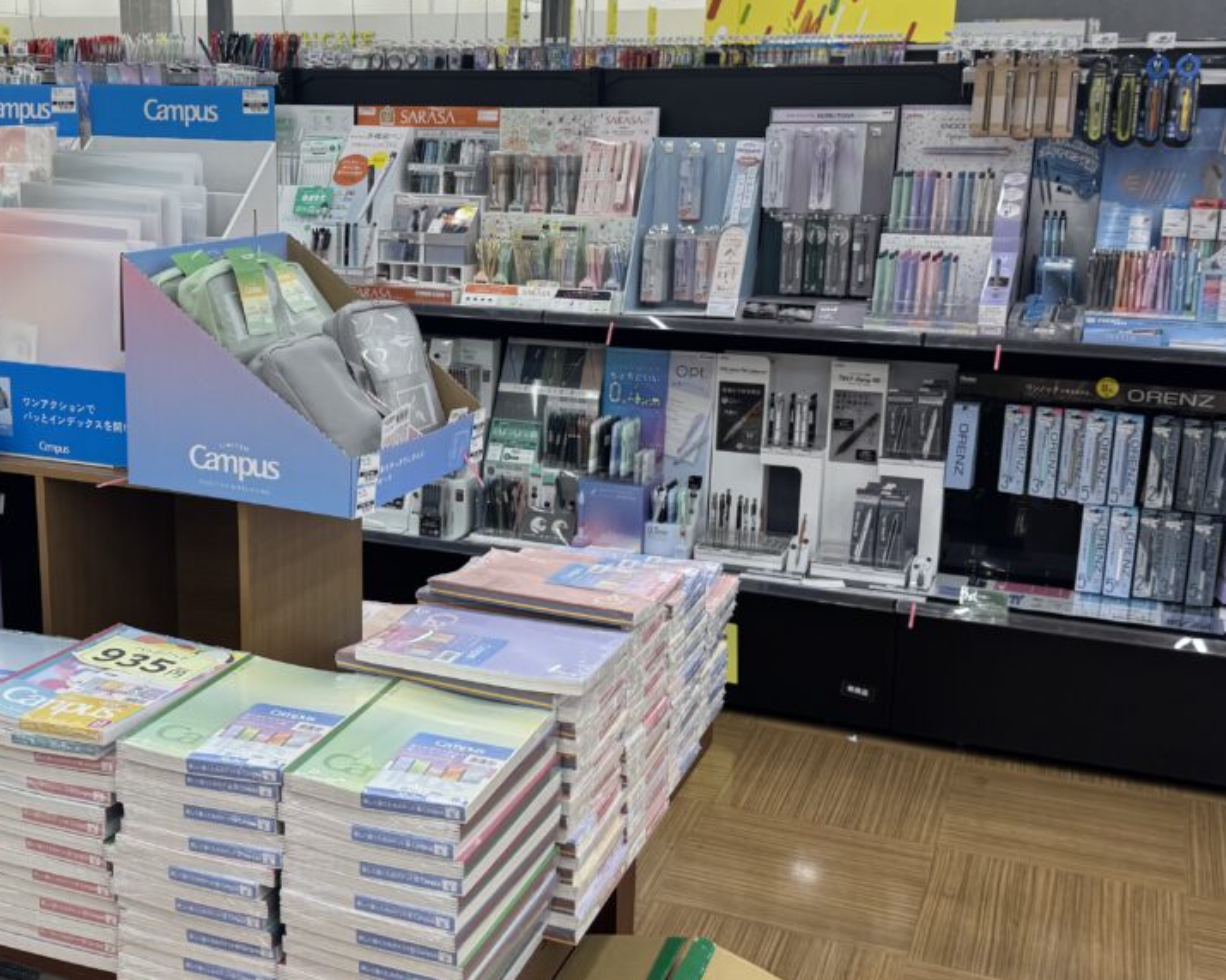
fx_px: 1524
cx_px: 441
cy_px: 457
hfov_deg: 43.4
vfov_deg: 35.7
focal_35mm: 42
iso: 80
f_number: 1.78
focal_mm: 6.76
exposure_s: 1/176
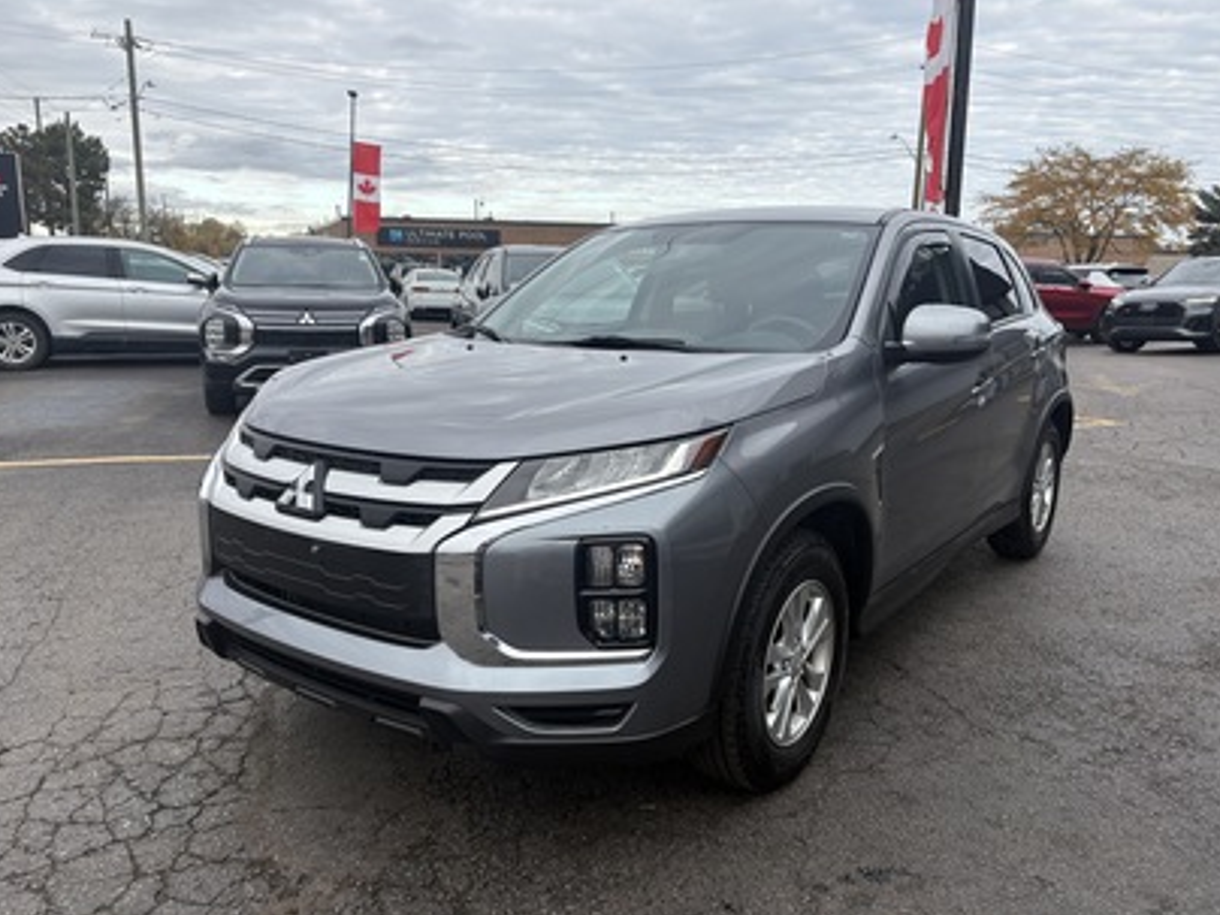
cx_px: 613
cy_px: 467
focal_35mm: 27
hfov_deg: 65.3
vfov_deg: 51.4
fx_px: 952
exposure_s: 1/1016
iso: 50
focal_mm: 5.96
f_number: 1.6
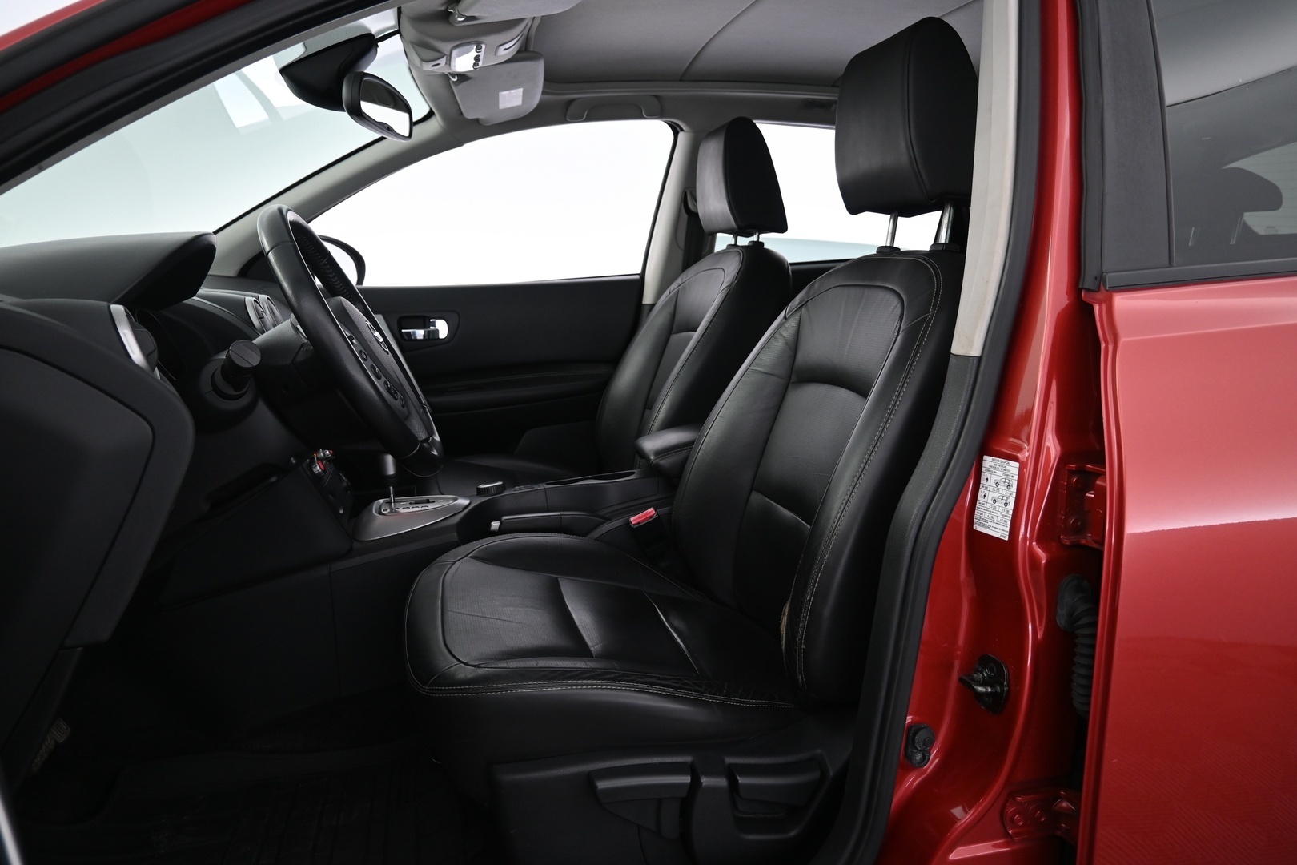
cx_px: 648
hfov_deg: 73.7
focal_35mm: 24
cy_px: 432
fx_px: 865
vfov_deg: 53.1
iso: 720
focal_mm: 16
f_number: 3.5
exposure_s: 1/25
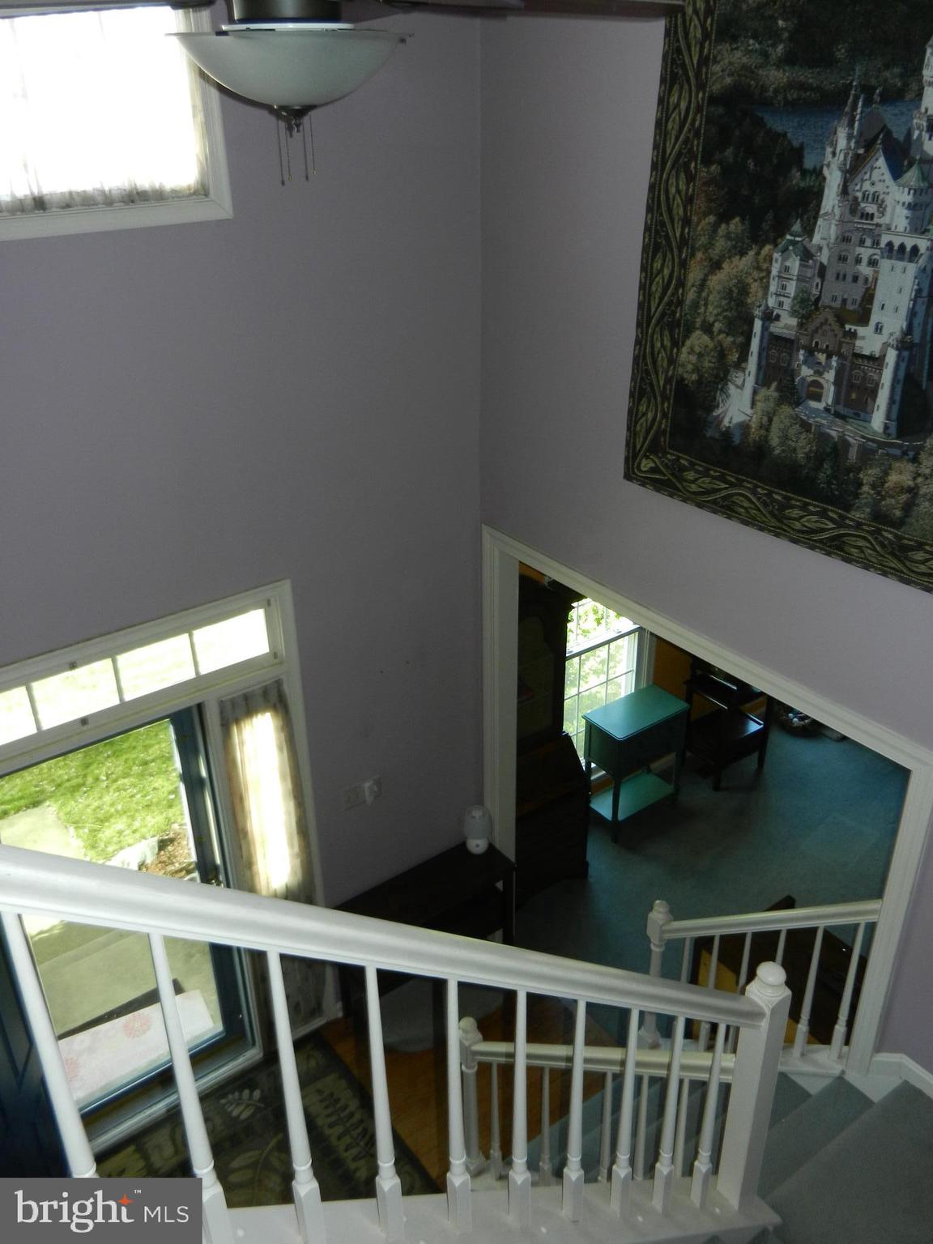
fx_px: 1042
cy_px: 622
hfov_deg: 48.2
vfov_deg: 61.7
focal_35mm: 29
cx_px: 466
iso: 200
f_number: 3.6
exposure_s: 1/30
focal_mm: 5.1
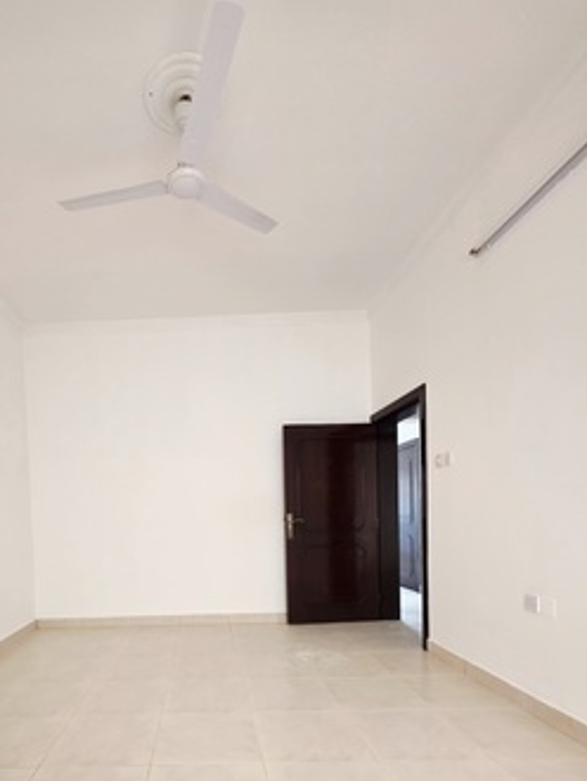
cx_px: 186
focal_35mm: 18
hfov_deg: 69.2
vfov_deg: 84.3
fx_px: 406
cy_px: 529
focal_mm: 2.2
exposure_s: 1/50.3
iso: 200
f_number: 1.9
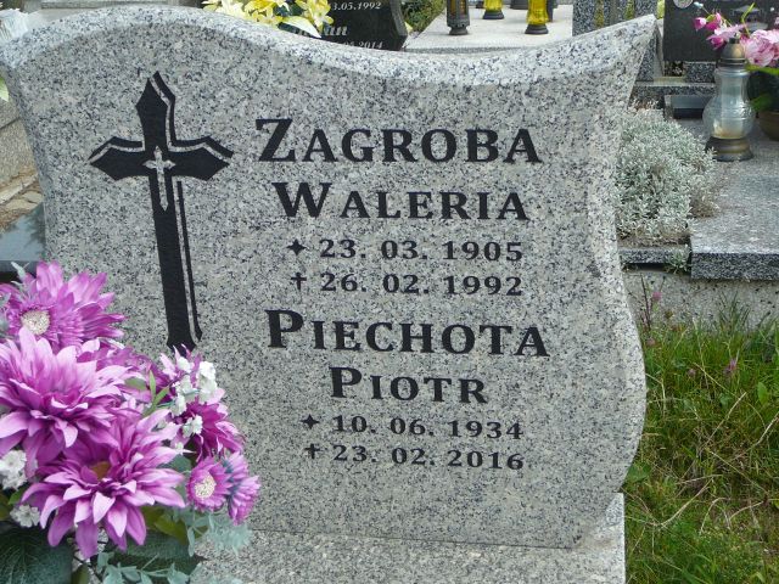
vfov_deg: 28.0
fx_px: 1170
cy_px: 292
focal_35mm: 52
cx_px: 390
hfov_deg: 36.8
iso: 80
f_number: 3.4
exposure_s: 1/500
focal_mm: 7.8
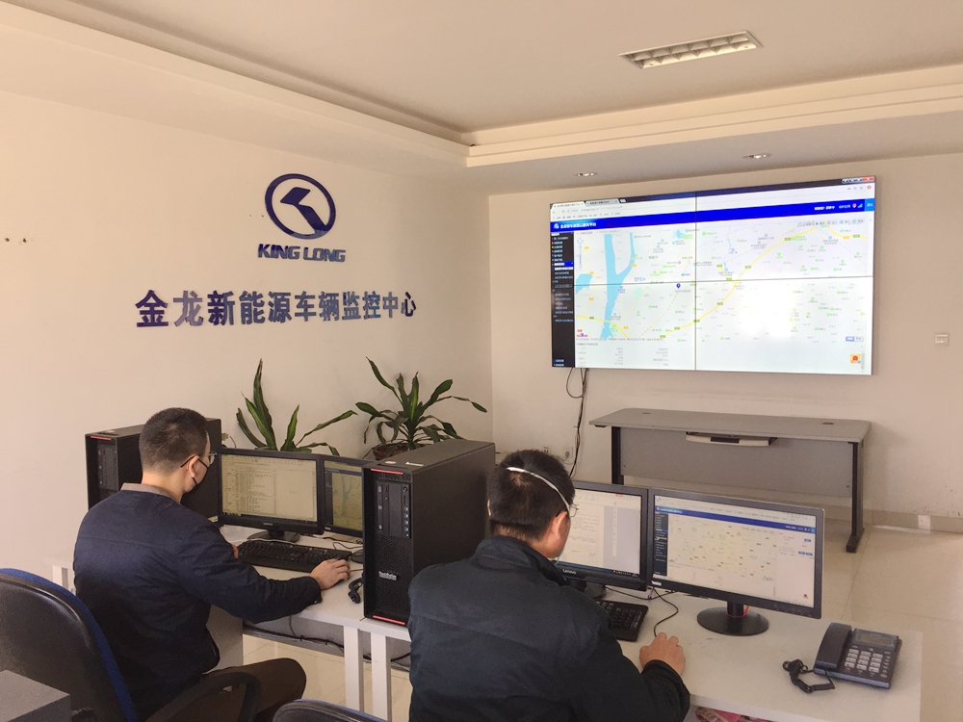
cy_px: 361
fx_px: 807
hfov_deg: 61.7
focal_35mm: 29
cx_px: 482
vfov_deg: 48.2
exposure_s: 1/100
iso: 50
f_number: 2.2
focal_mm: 4.15
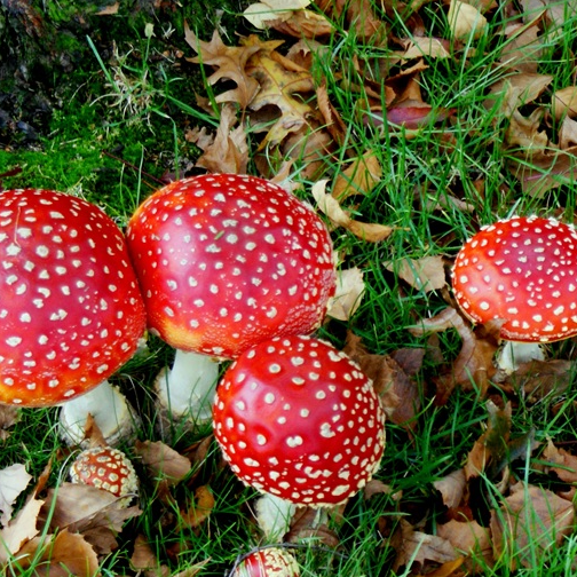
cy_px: 139
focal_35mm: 162
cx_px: 497
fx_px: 3055
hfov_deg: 10.7
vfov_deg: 10.8
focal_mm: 55
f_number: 5.6
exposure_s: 1/100
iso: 400
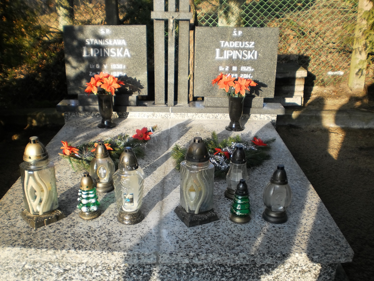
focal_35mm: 36
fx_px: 389
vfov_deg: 39.7
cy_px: 140
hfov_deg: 51.4
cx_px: 187
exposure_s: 1/250
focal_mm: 6.3
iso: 100
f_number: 3.1
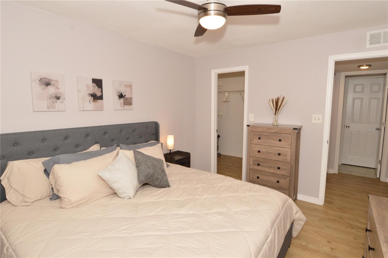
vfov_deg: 67.3
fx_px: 194
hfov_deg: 90.1
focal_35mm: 18
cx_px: 194
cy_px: 129
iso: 800
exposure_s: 1/100
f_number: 11
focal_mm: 12
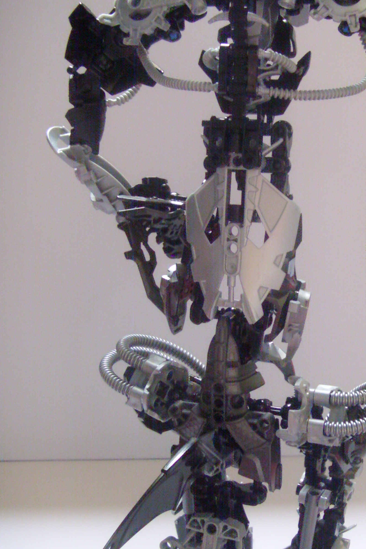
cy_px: 307
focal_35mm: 44
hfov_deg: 30.1
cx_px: 264
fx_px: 671
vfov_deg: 44.4
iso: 300
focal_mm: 6.3
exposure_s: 1/9
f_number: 3.5
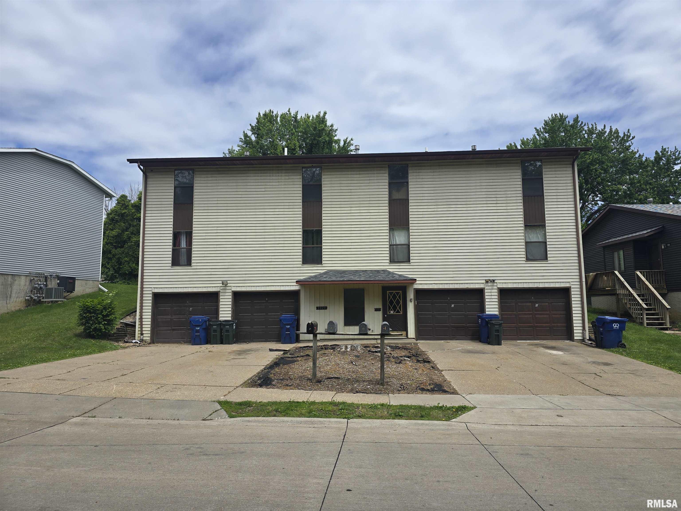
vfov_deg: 58.9
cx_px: 340
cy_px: 256
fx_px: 452
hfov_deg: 73.9
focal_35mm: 23
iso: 12
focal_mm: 6.3
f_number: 1.7
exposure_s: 1/1425
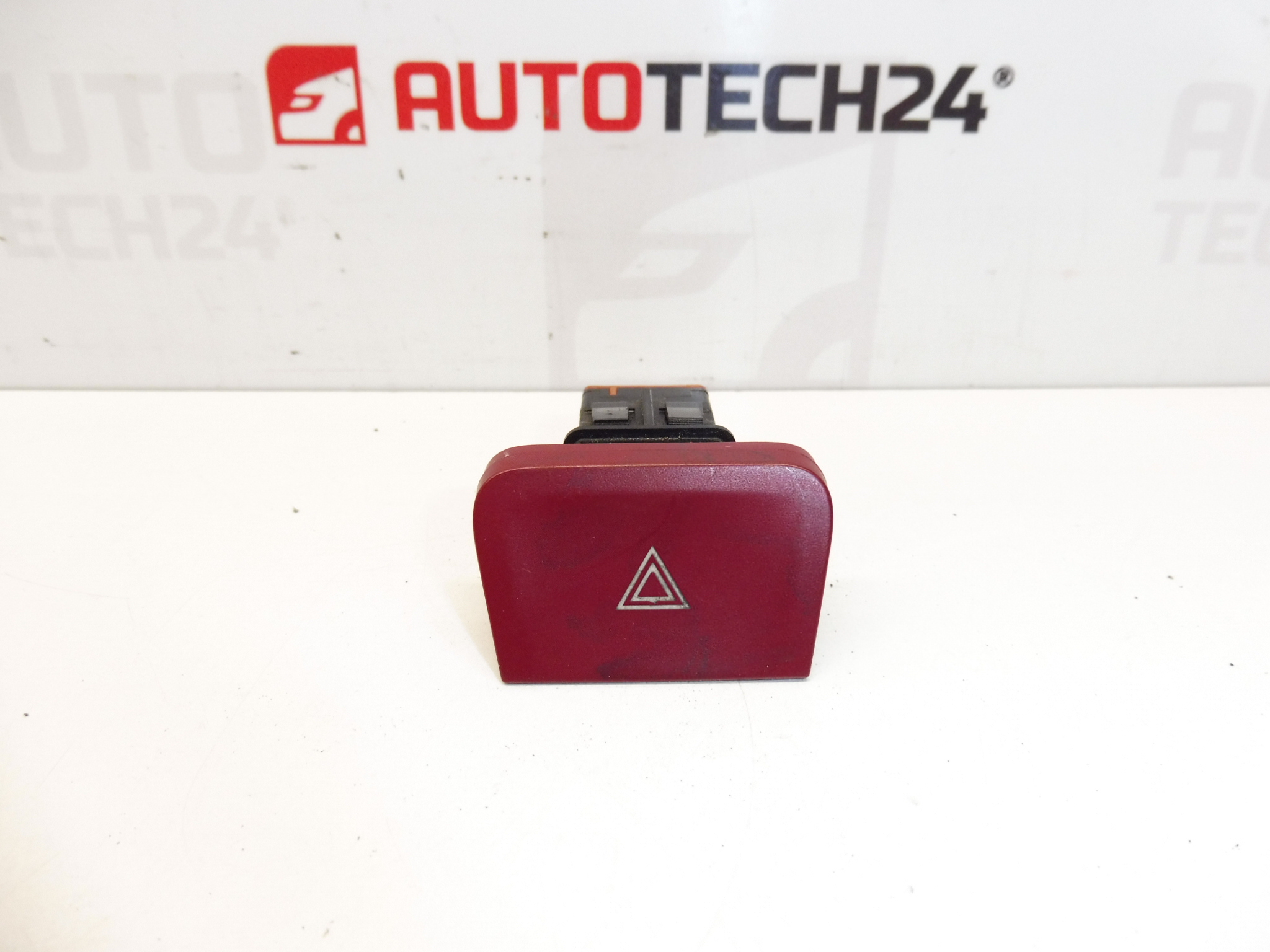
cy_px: 476
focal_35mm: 24
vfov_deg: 56.8
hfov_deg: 71.6
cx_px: 635
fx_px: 881
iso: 200
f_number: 3.5
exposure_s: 1/60
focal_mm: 4.3
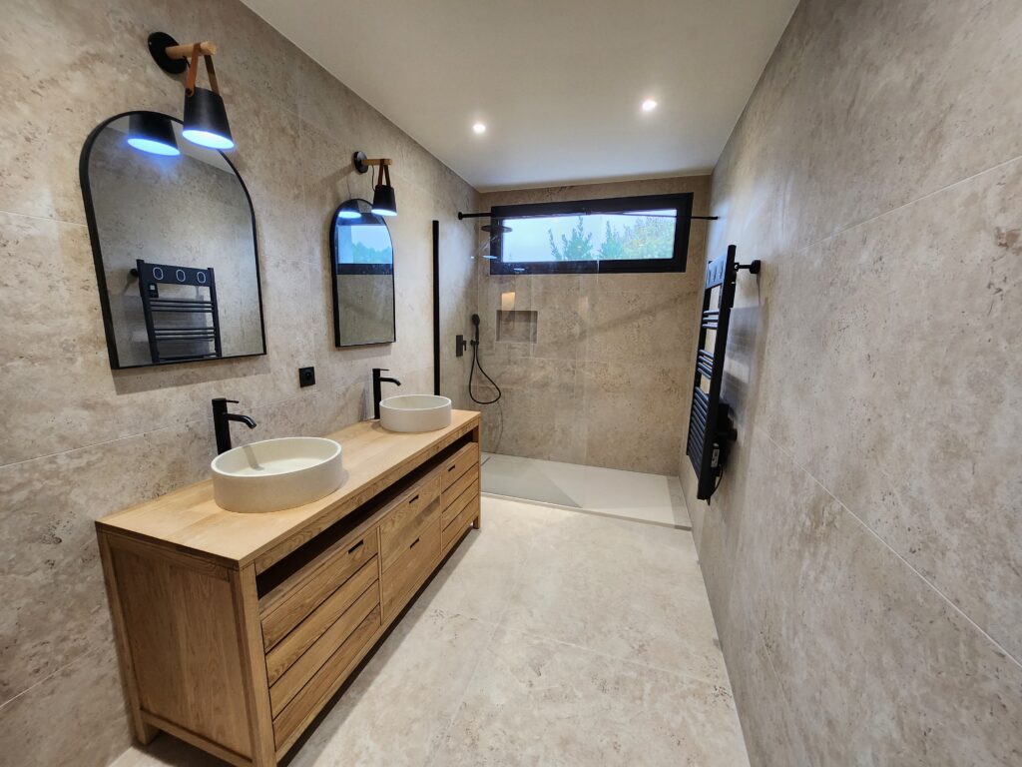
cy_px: 384
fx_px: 384
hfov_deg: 106.2
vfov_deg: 89.9
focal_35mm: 13
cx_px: 511
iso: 200
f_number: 2.2
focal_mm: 1.74
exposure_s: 1/50
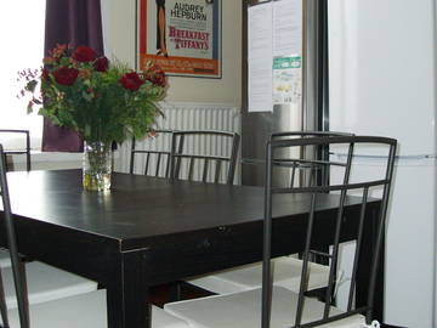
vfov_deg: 39.7
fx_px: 454
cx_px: 218
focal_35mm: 36
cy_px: 164
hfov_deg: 51.4
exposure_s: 1/50
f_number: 2.7
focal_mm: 6
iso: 160
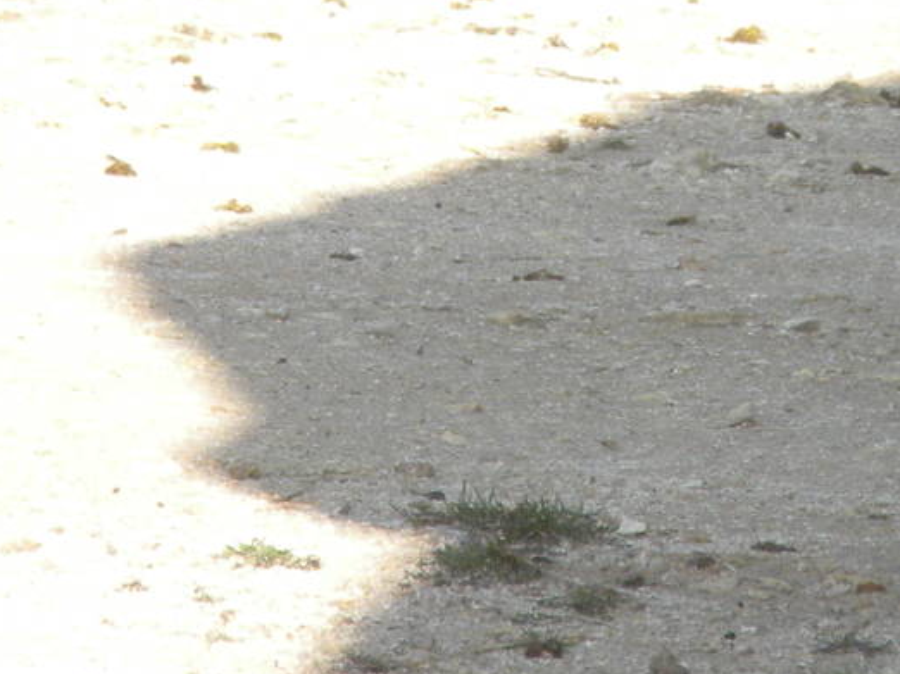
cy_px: -202
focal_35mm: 797
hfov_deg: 2.5
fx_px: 20712
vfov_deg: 1.9
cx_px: 707
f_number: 5.3
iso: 182
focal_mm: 46.2
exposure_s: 1/534
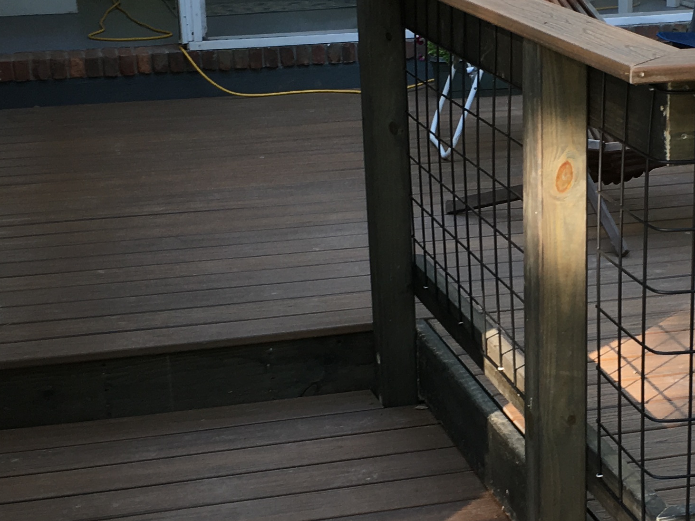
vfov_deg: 18.4
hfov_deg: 24.1
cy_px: 300
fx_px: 1606
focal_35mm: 80
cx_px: 543
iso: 25
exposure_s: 1/120
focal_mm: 4.15
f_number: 2.2
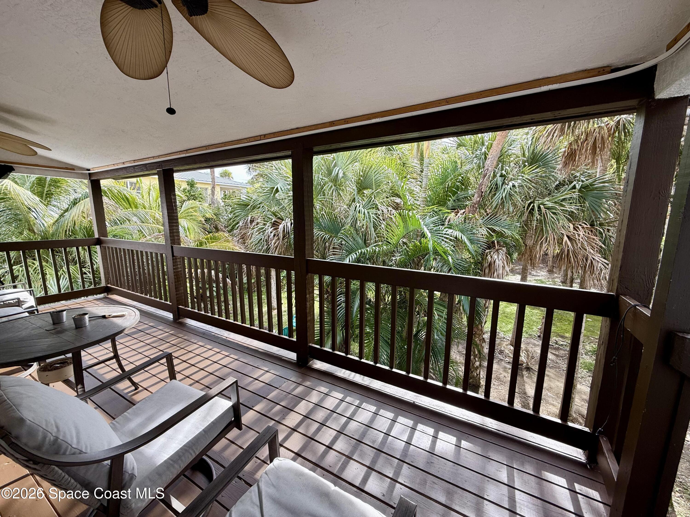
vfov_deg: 85.7
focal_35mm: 14
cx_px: 345
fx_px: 279
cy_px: 258
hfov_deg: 102.1
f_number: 2.2
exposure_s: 1/164
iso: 50
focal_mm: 2.22
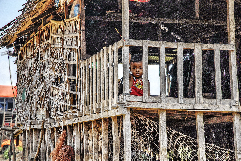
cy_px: 80
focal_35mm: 105
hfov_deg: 19.4
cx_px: 120
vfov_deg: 13.1
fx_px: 704
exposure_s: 1/250
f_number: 8
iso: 200
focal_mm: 70
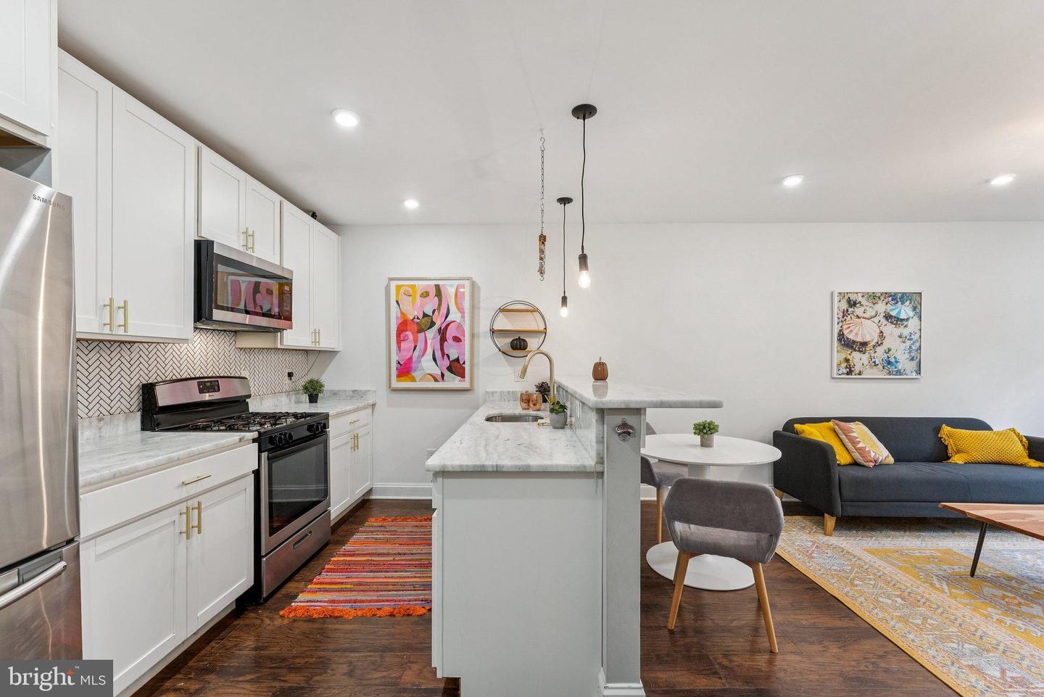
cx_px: 522
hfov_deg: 104.2
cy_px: 348
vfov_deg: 81.2
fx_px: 406
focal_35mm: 14
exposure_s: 1/10
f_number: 9
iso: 250
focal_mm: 14
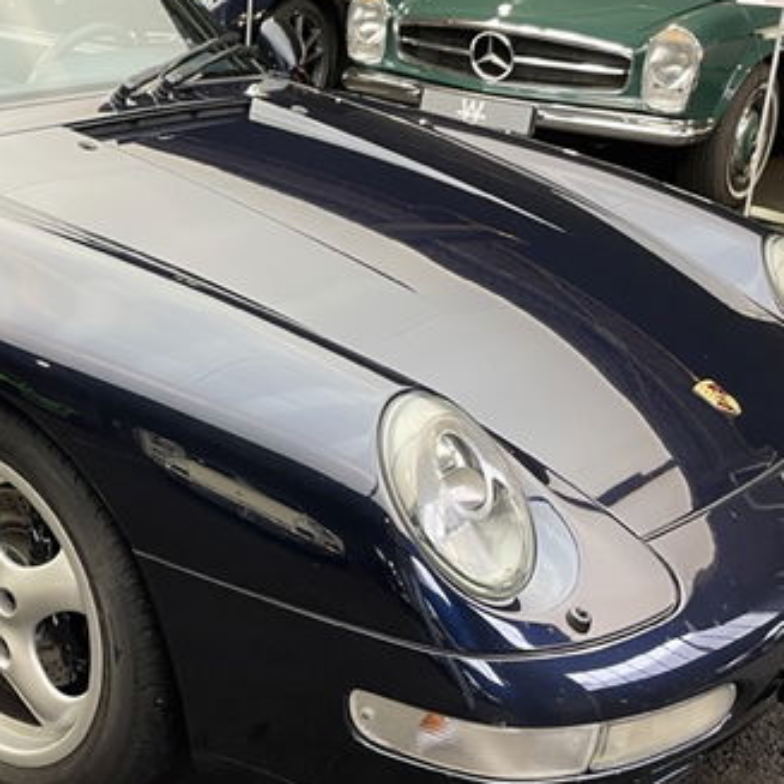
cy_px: 352
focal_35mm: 54
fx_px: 1384
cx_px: 132
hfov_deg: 30.7
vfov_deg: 31.6
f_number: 1.6
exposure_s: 1/50
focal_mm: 4.2
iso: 125
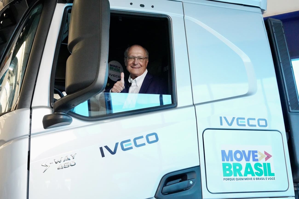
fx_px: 362
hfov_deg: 44.9
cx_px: 150
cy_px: 100
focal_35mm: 44
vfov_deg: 30.8
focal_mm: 43.6
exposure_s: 1/500
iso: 10000
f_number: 9
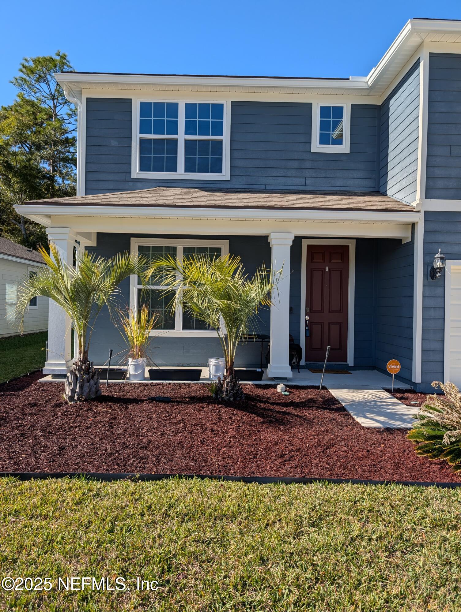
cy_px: 306
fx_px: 425
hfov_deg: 56.9
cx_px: 230
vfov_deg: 71.5
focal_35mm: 24
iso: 21
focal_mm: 6.9
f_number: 1.68
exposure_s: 1/6369
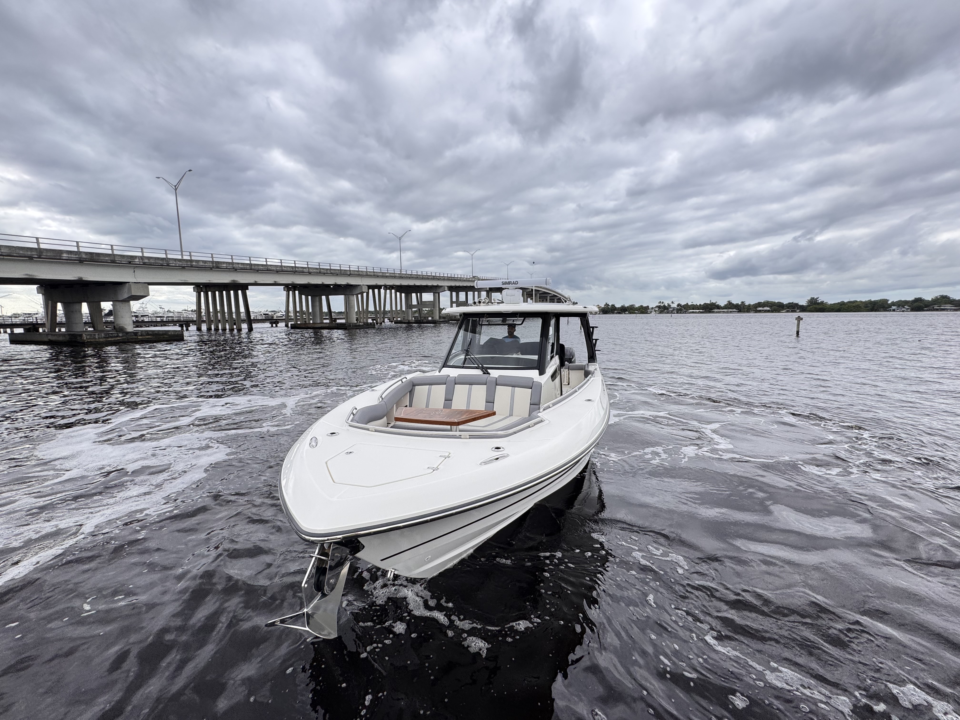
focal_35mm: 14
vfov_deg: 85.7
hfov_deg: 102.1
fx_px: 388
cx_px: 480
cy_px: 360
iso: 40
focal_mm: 2.22
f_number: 2.2
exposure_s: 1/492
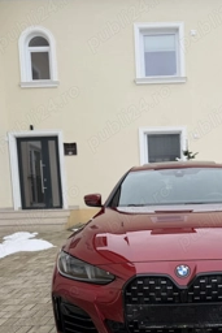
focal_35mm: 39
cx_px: 174
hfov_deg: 33.4
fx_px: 360
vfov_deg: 48.1
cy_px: 238
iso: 80
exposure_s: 1/2370
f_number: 1.78
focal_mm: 6.76
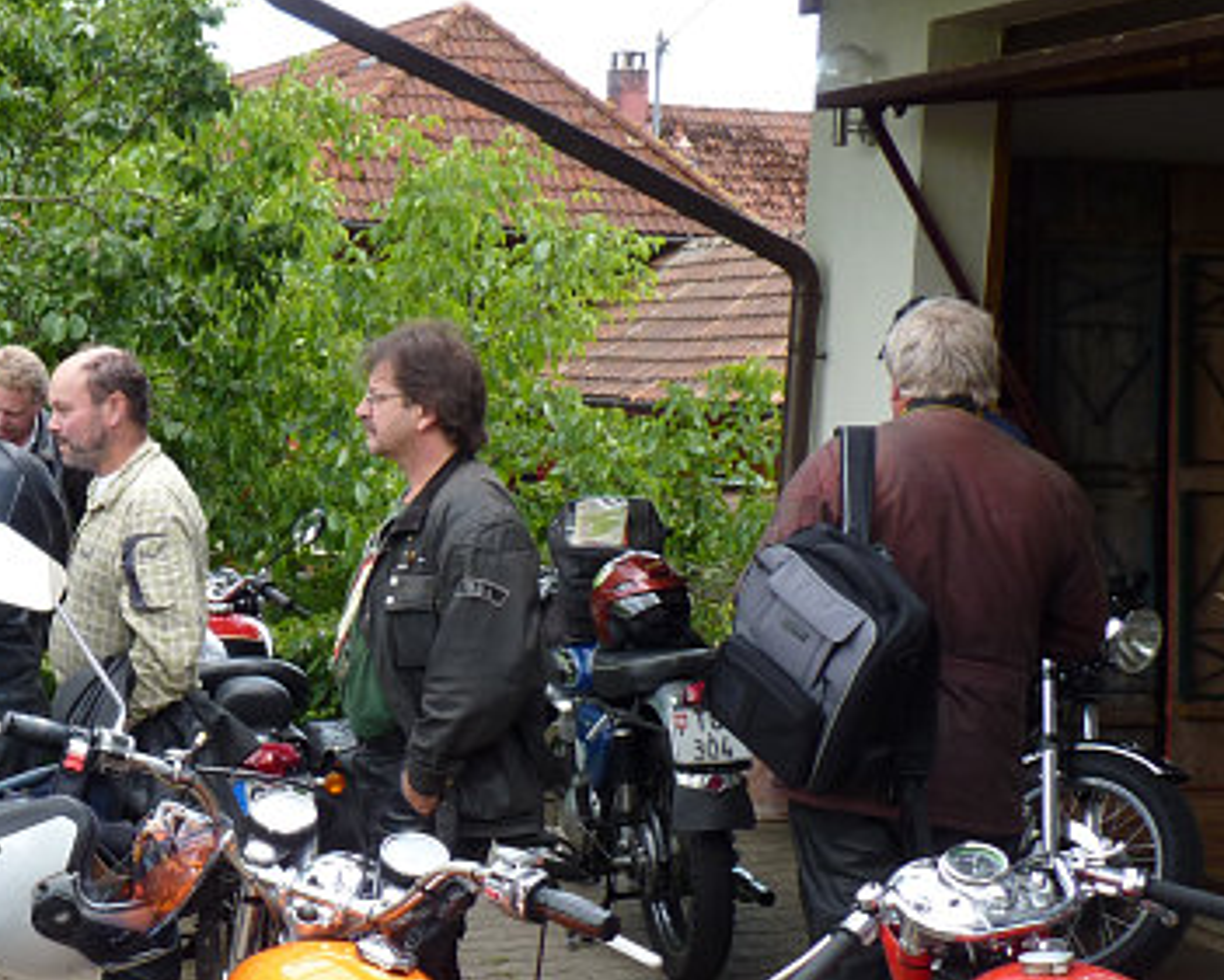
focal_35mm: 69
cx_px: -77
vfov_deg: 22.1
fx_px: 2500
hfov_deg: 25.7
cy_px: 663
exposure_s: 1/125
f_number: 3.2
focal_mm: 5.4
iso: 80
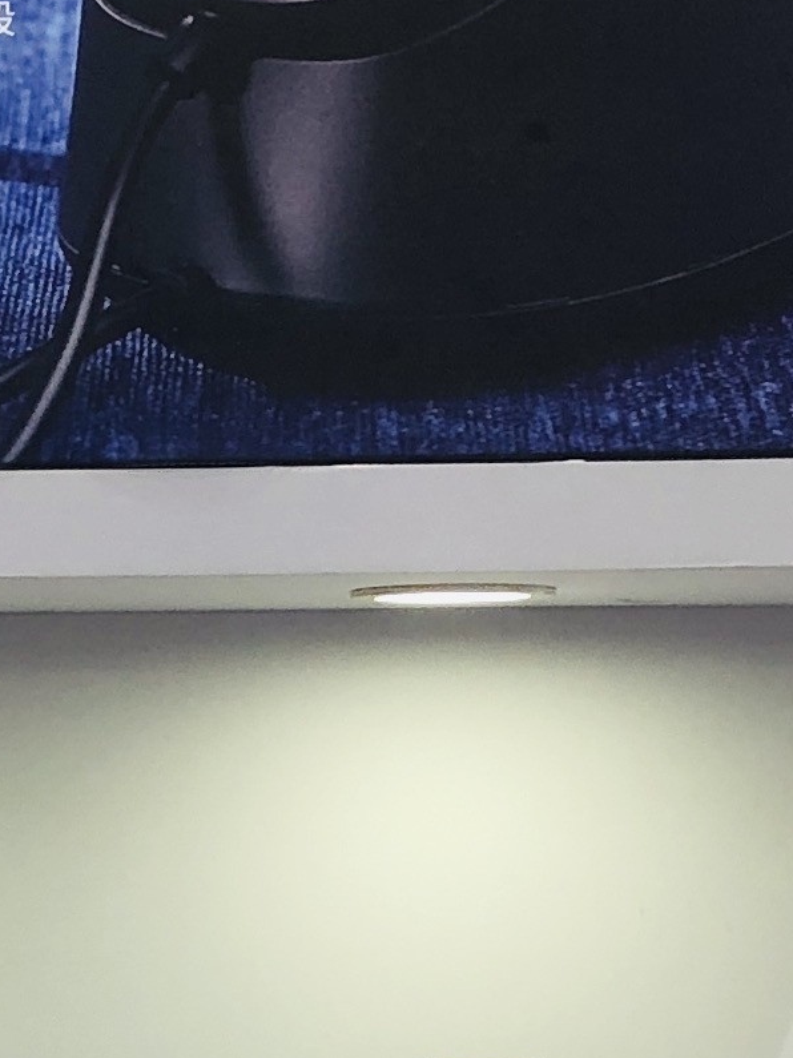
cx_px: -109
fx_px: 4339
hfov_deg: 10.3
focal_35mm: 142
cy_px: 896
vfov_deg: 13.8
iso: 25
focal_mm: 3.99
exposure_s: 1/50
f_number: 1.8
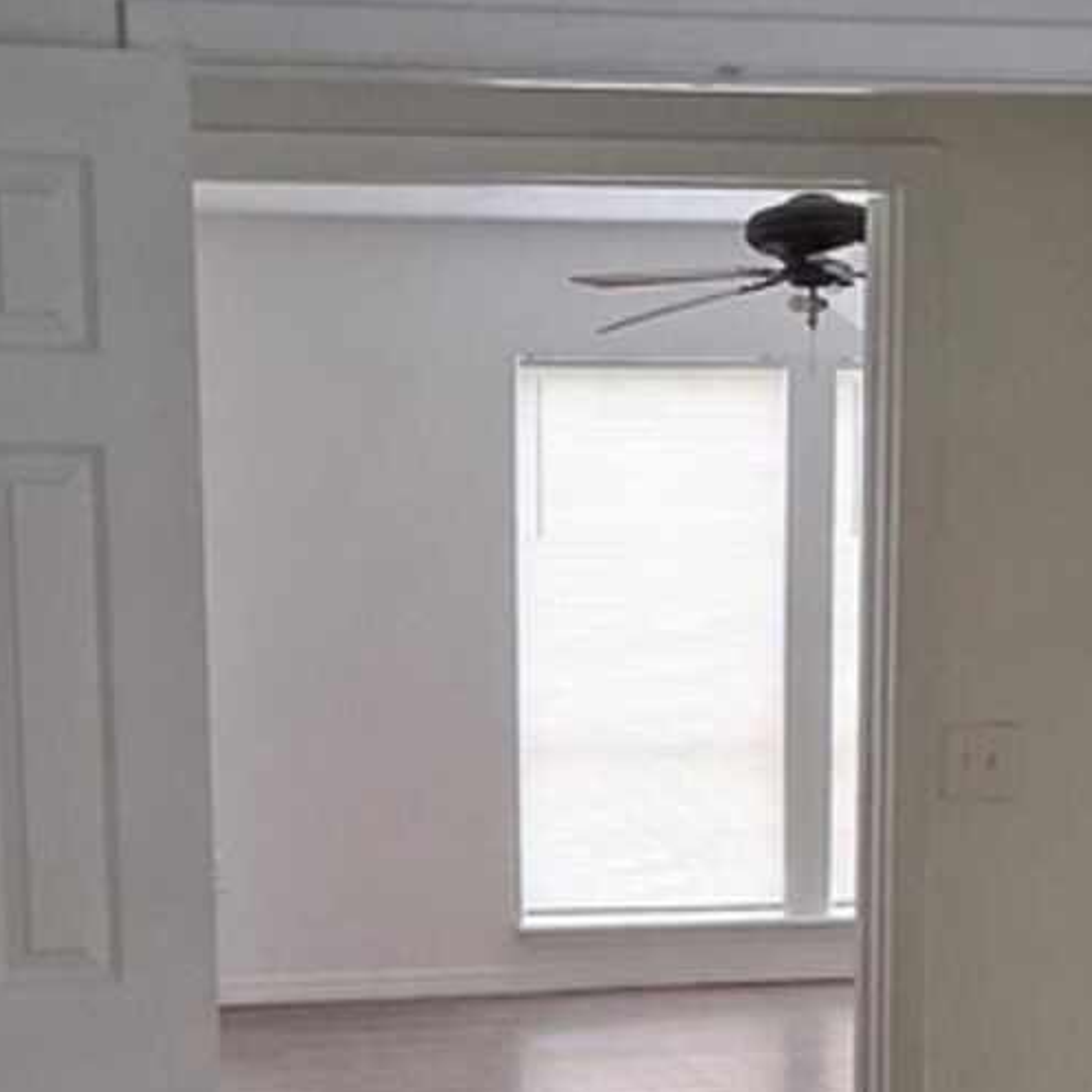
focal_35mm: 79
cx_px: 608
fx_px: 2820
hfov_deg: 21.9
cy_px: 940
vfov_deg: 21.5
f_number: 1.8
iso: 320
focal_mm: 3.98
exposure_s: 1/60
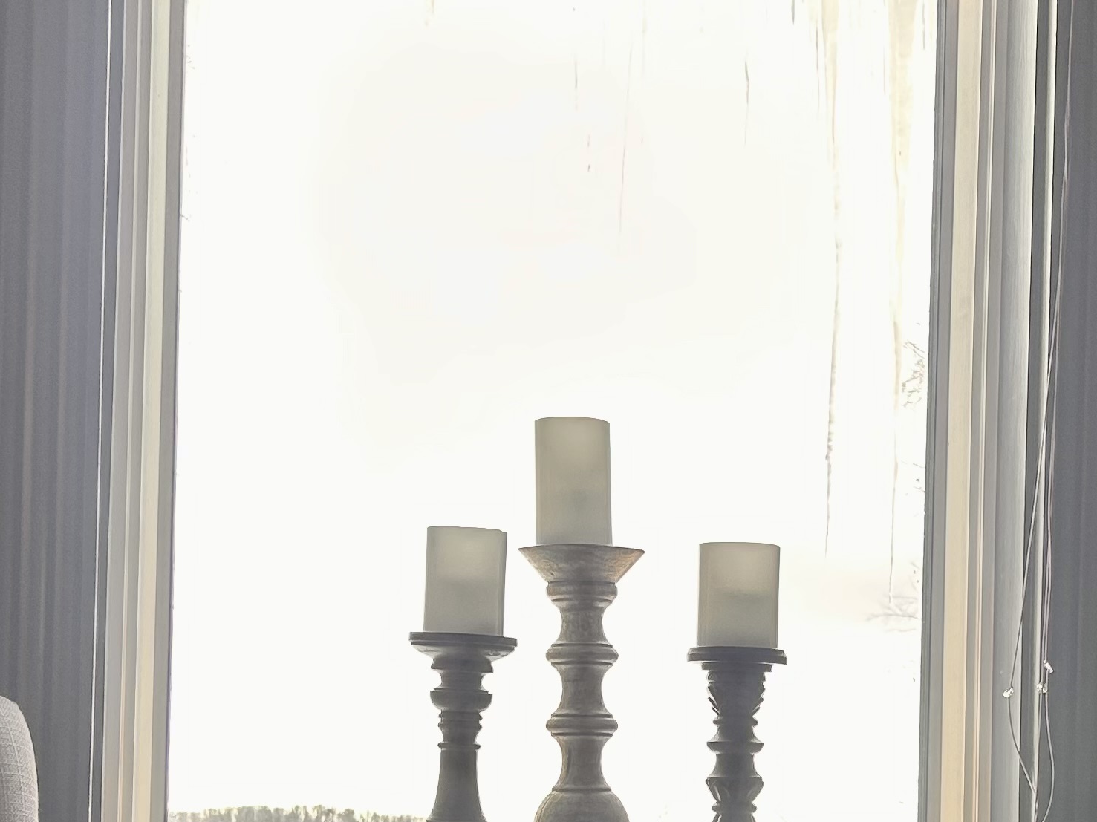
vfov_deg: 20.1
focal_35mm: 71
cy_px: 808
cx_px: 746
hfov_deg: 27.2
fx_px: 2249
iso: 32
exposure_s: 1/120
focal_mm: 5.7
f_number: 1.5
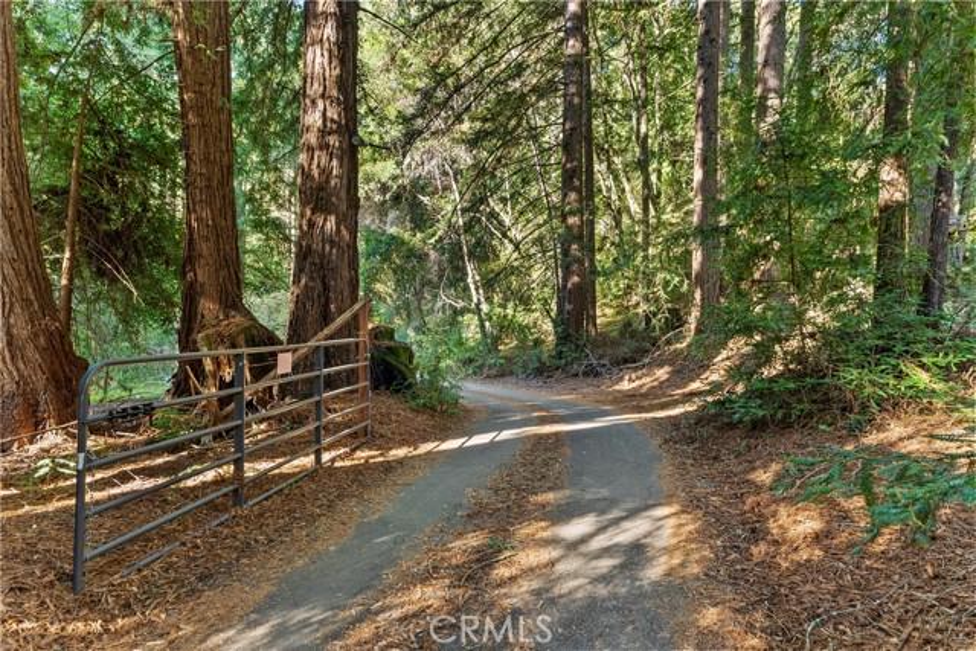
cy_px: 326
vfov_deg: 81.2
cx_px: 488
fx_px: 380
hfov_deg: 104.2
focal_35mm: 14
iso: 1250
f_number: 7.1
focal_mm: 14
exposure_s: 1/6
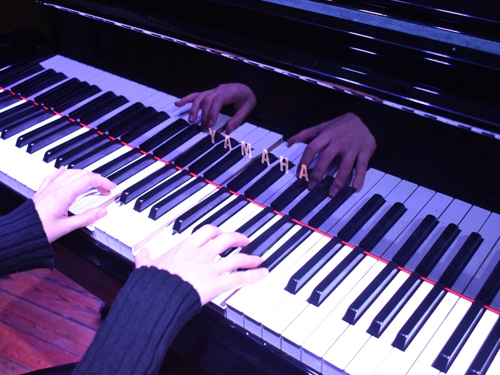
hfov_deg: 46.8
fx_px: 578
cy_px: 191
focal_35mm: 40
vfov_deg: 35.9
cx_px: 237
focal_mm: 24
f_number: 4
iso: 3200
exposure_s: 1/60
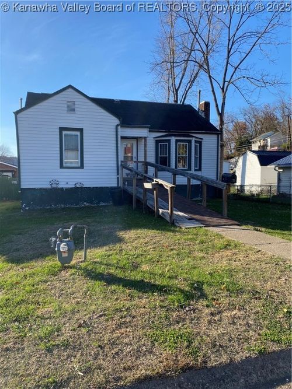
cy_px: 194
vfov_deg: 67.3
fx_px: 293
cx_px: 146
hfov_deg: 53.0
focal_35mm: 26
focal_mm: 4.25
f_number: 1.8
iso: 32
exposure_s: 1/1182
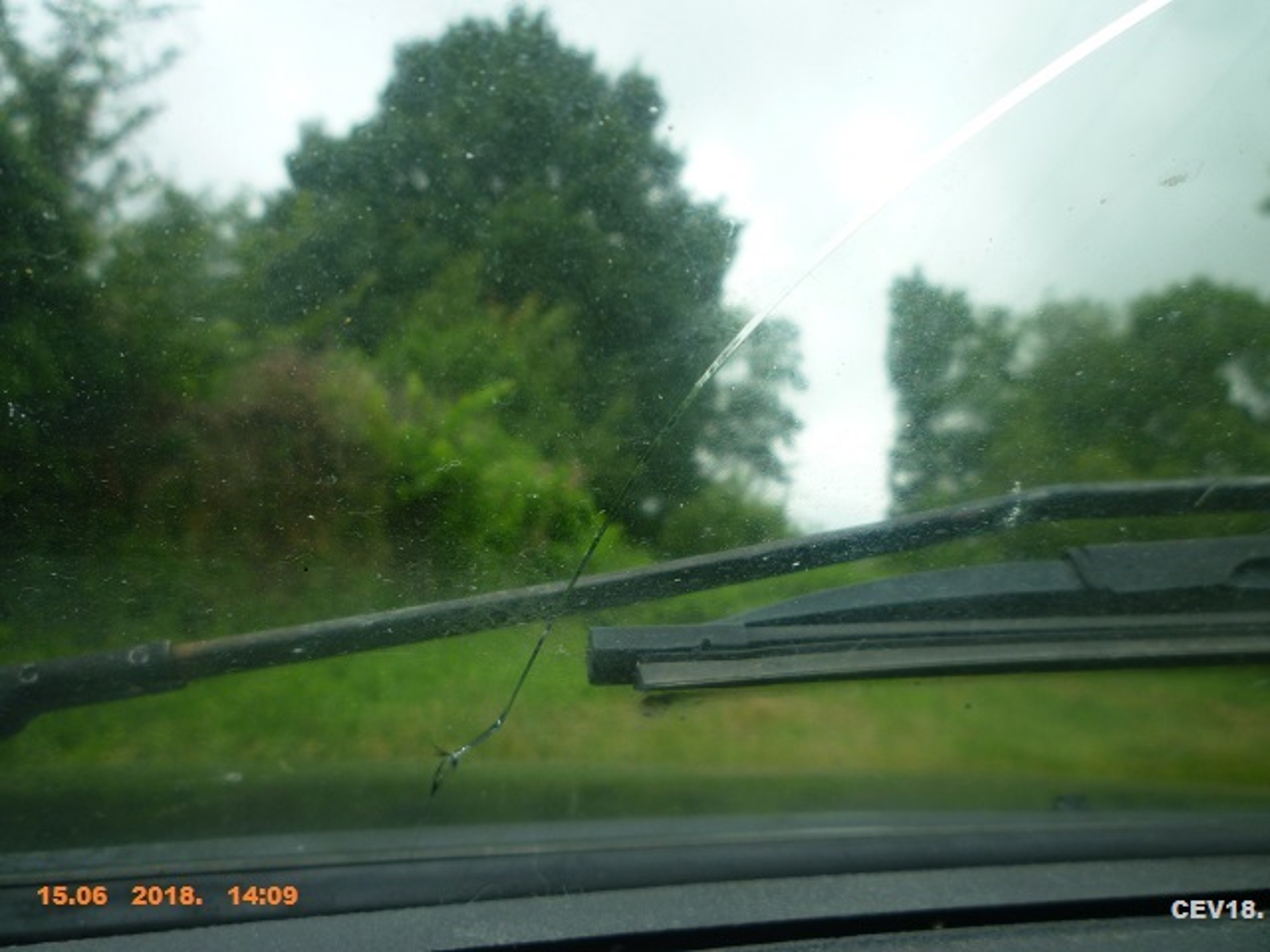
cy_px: 476
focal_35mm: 29
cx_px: 635
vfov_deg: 48.2
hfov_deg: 61.7
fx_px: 1064
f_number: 3.3
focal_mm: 5.2
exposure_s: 1/200
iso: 80
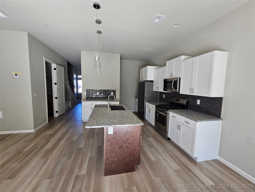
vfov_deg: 89.9
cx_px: 128
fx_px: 96
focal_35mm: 13
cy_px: 96
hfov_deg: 106.2
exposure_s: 1/207
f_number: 2.2
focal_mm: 2.2
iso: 160
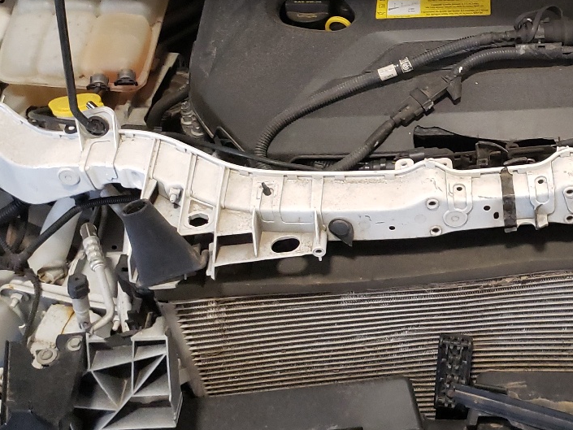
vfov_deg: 24.6
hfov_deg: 31.0
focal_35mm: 59
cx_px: 532
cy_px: 112
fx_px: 977
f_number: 1.5
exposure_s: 1/30
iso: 309
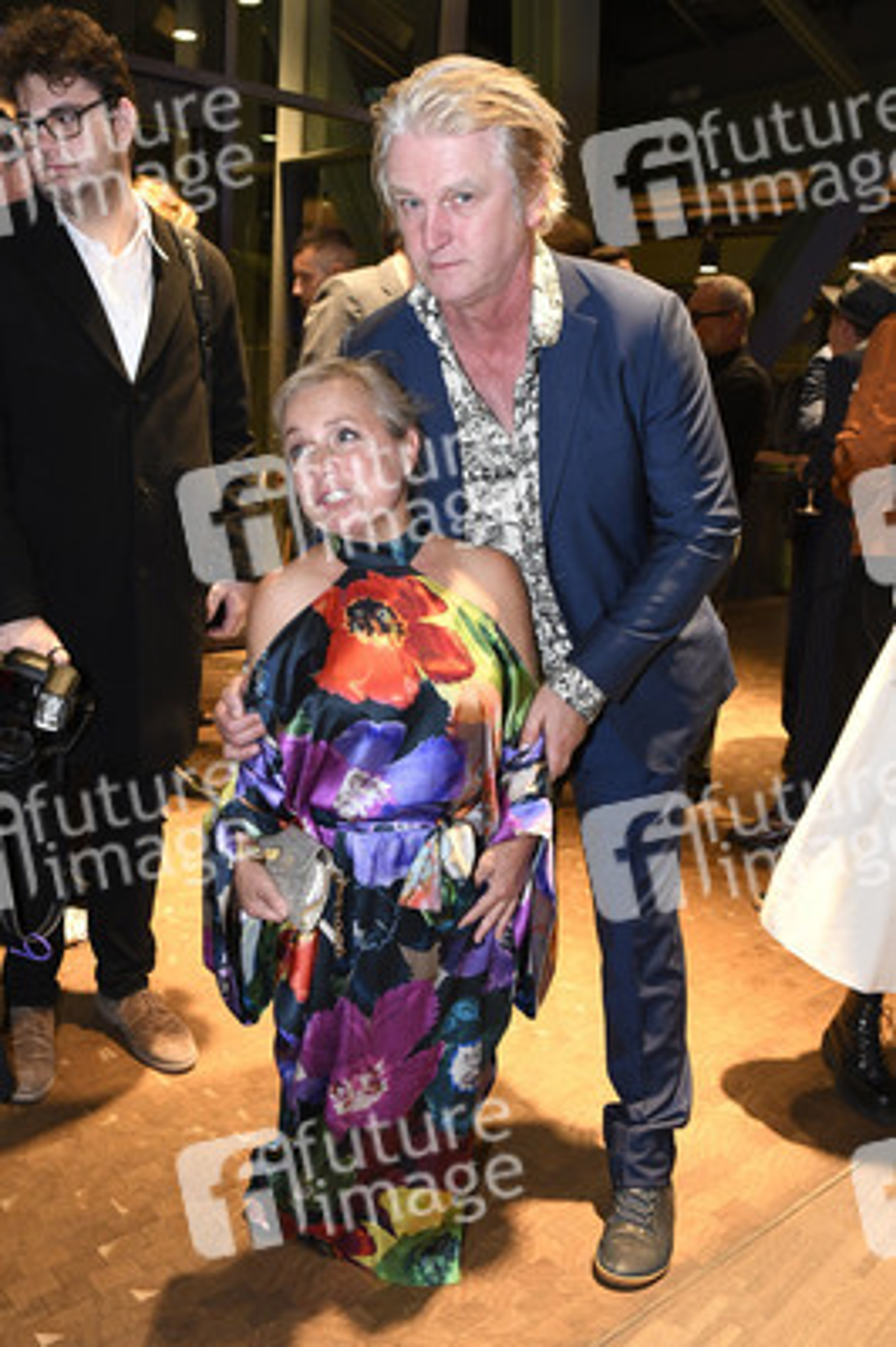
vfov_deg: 71.6
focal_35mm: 25
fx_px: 935
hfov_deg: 51.2
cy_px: 674
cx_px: 448
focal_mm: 17
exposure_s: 1/50
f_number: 5
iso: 1250
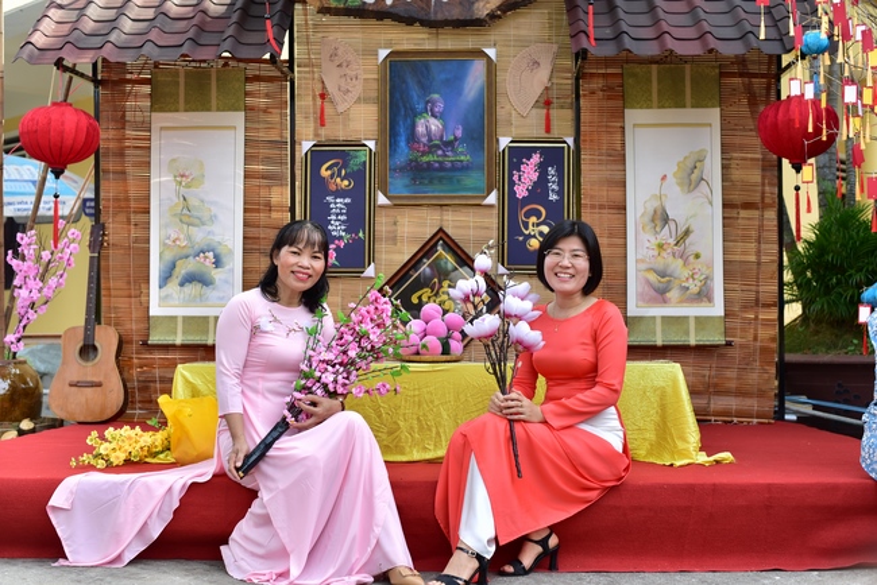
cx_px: 438
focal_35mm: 50
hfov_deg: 39.6
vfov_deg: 27.0
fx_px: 1219
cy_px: 292
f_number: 4
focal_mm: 50
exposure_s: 1/125
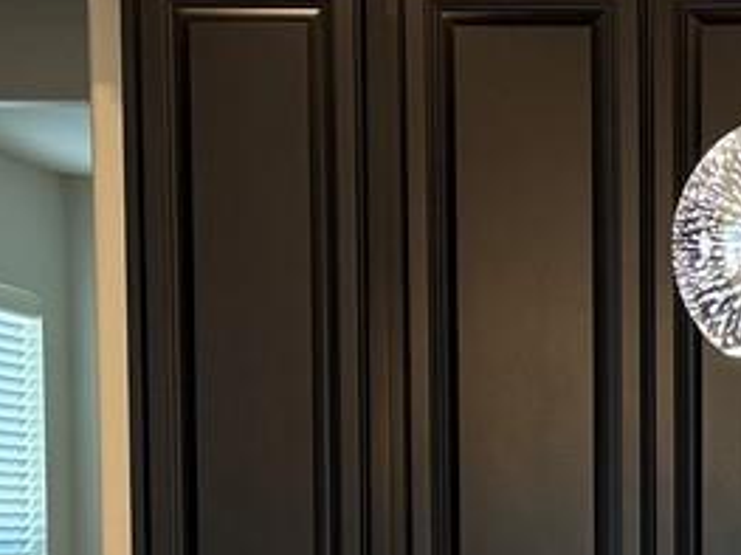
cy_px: 758
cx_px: 803
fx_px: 3124
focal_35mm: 146
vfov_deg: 9.9
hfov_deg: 13.3
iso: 100
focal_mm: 6.76
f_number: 1.78
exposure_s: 1/60
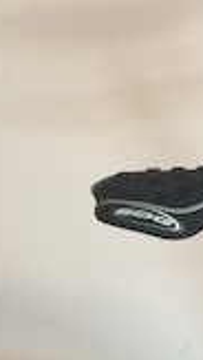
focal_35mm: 155
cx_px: 408
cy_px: 428
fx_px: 1479
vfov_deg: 13.5
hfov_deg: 7.5
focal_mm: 4.15
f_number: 2.2
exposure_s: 1/33
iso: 80
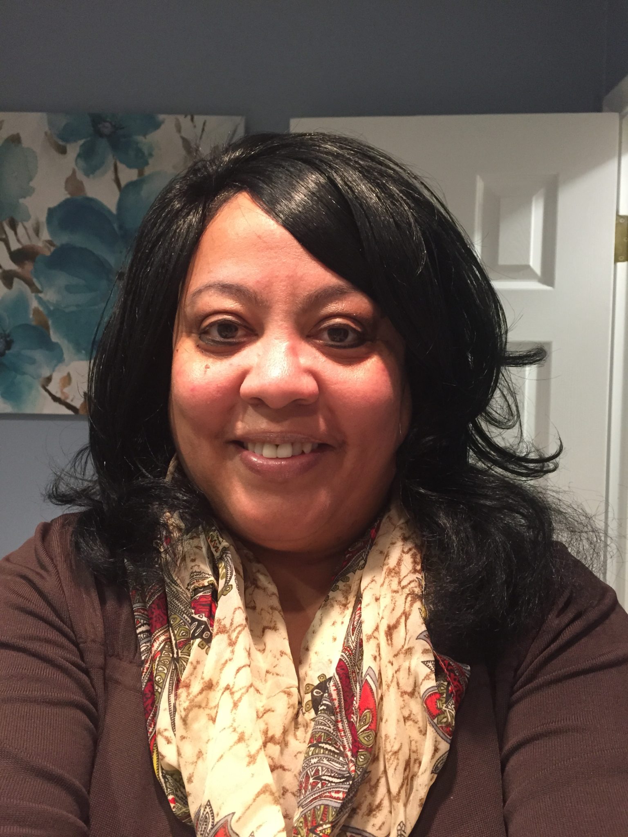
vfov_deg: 61.7
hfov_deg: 48.2
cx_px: 314
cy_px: 418
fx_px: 701
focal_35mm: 29
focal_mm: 4.15
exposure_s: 1/24
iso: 250
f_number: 2.2
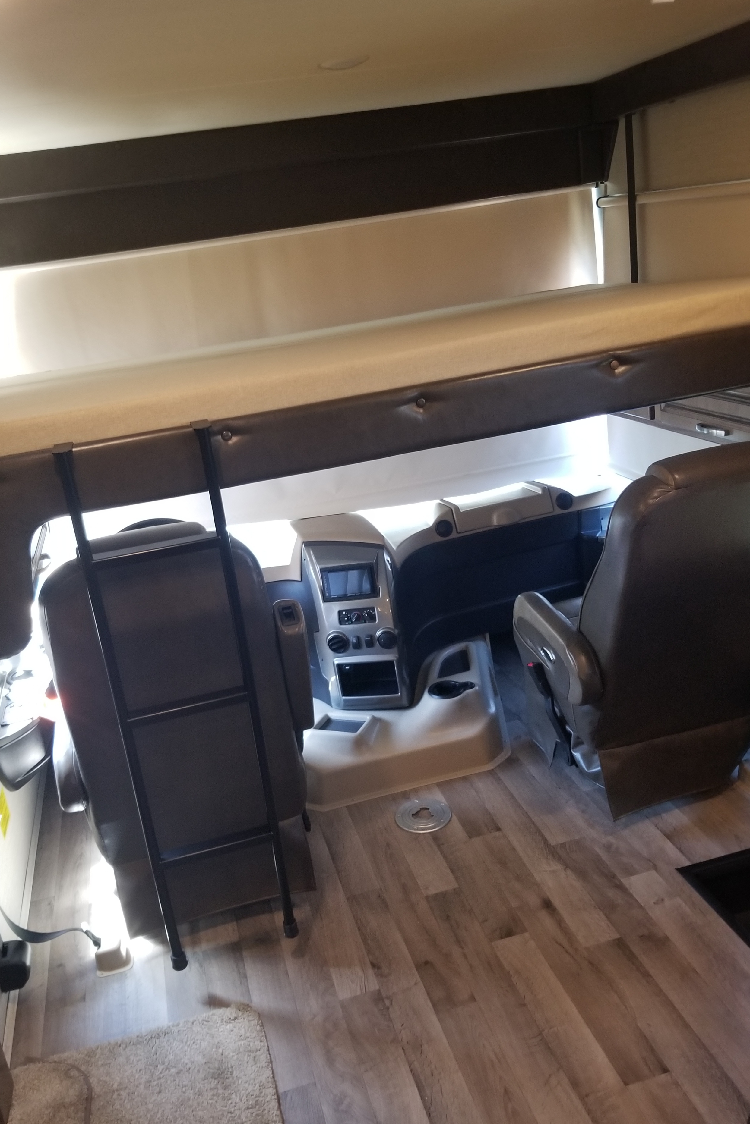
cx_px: 344
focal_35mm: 29
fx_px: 906
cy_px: 528
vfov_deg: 63.6
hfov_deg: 44.9
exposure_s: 1/24
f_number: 1.7
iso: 200
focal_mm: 4.3
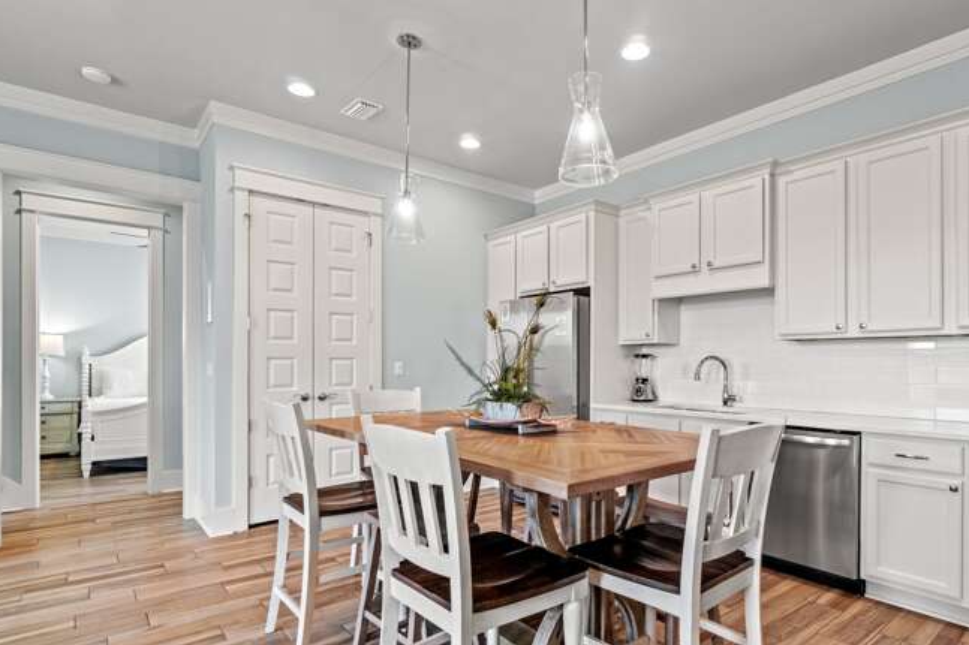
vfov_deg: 62.8
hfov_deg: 84.8
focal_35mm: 20
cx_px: 542
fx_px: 527
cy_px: 359
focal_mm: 11
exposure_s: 1/1.25
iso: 800
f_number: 8
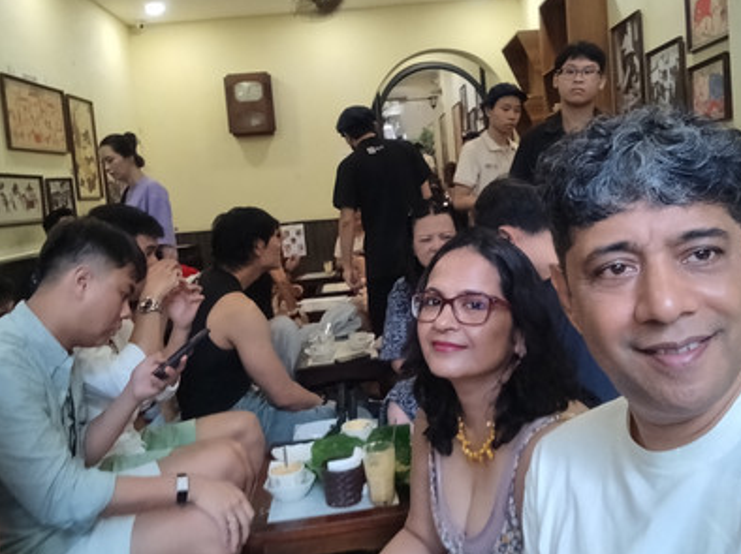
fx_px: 706
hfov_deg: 55.2
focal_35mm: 33
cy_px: 238
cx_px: 425
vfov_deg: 42.8
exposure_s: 1/33.3
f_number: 2
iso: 125
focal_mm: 2.79
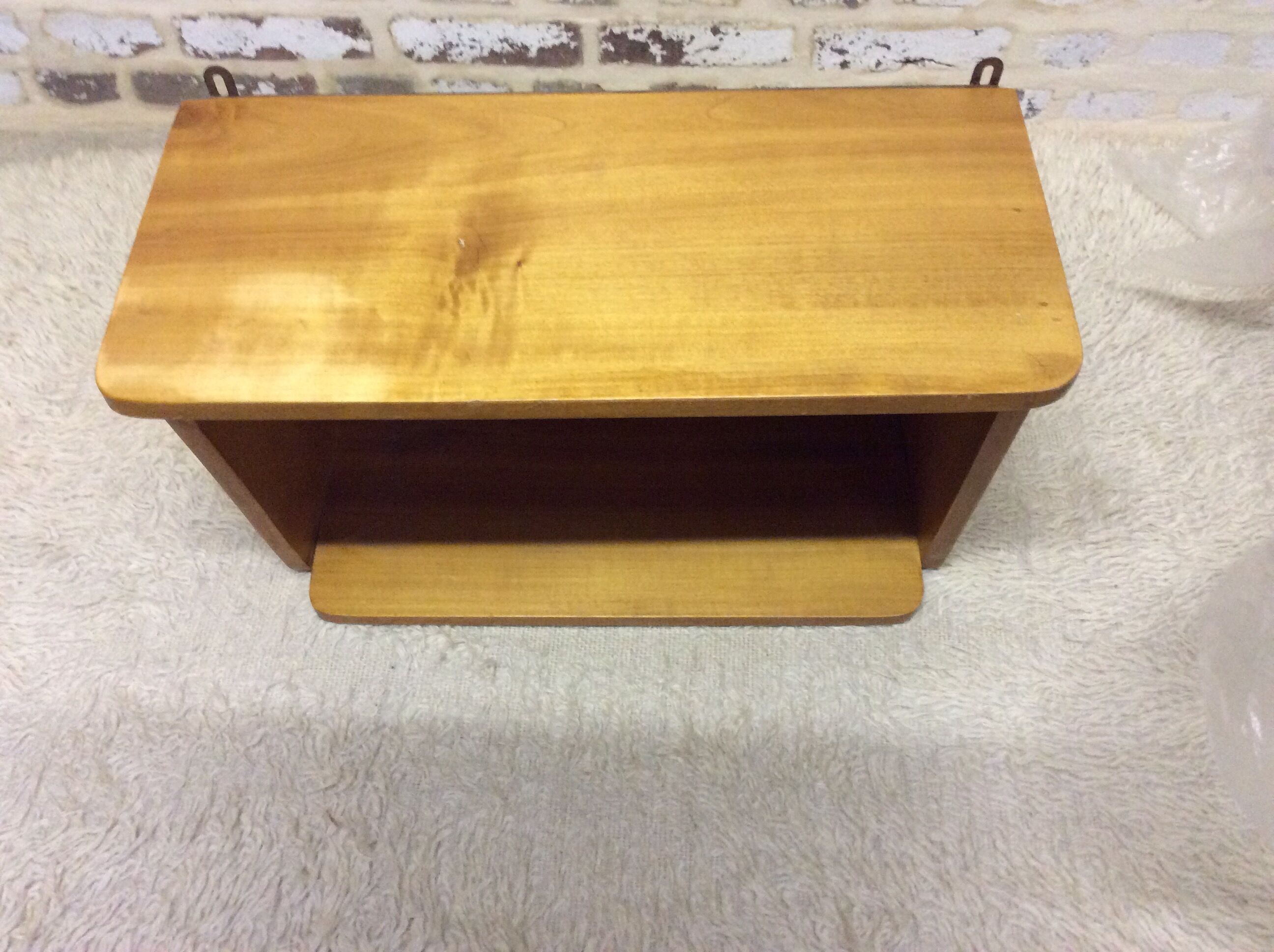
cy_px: 476
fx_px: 1176
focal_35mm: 32
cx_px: 637
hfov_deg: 56.9
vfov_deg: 44.1
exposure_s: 1/20
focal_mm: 3.3
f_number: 2.4
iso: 250
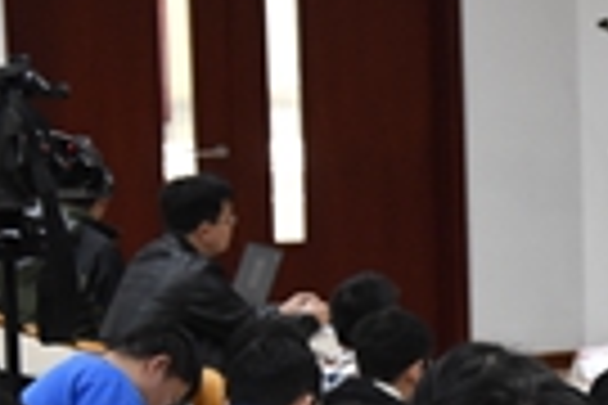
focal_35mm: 277
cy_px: 317
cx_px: 1076
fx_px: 4678
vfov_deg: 5.0
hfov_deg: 7.2
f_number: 5
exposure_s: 1/60
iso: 1600
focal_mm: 50
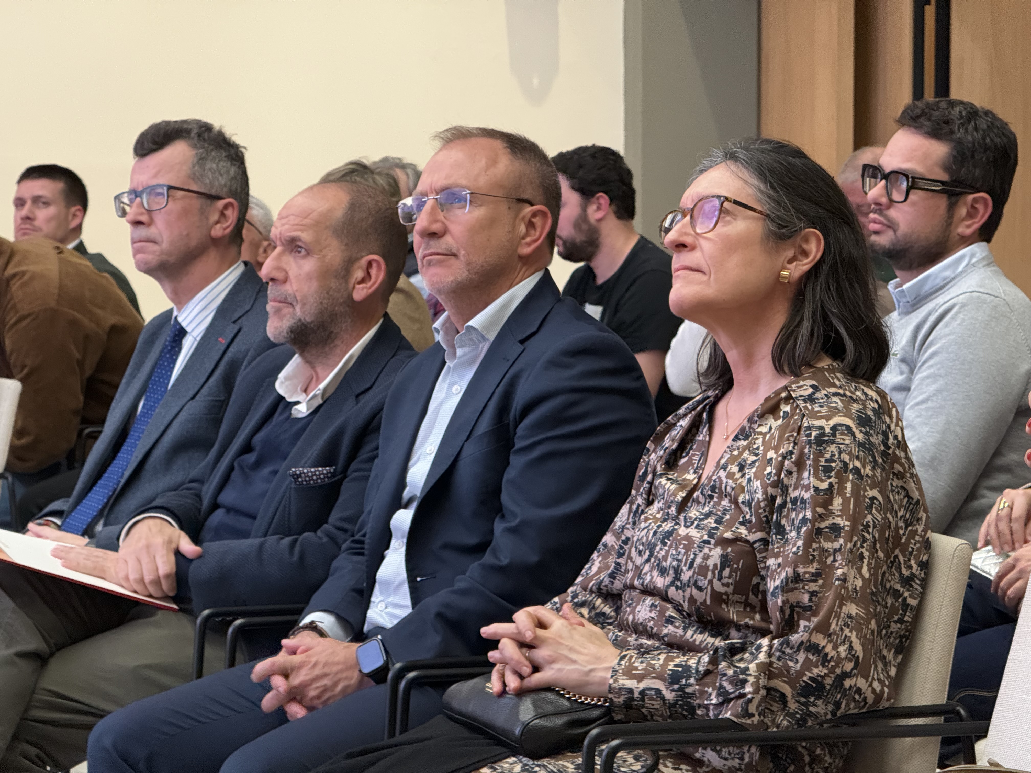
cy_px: 386
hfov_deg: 16.4
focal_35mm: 120
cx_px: 516
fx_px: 3574
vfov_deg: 12.3
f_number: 2.8
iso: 640
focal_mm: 15.66
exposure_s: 1/60
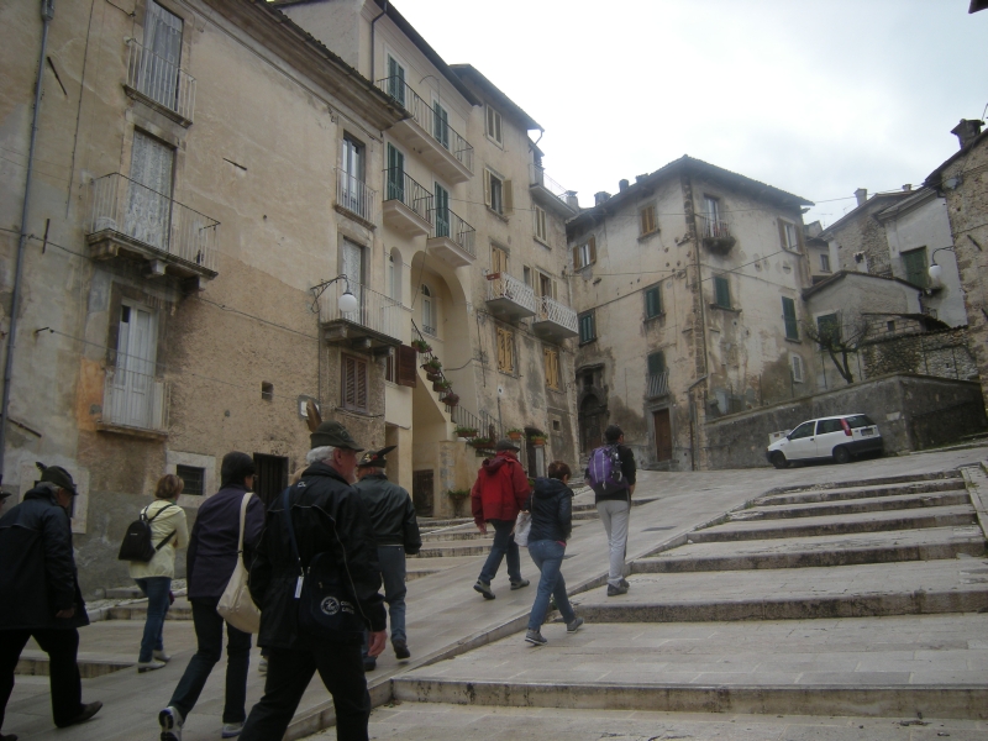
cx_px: 494
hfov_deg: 58.4
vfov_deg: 45.4
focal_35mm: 31
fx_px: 885
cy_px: 370
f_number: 2.9
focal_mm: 5.3
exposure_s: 1/234
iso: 64
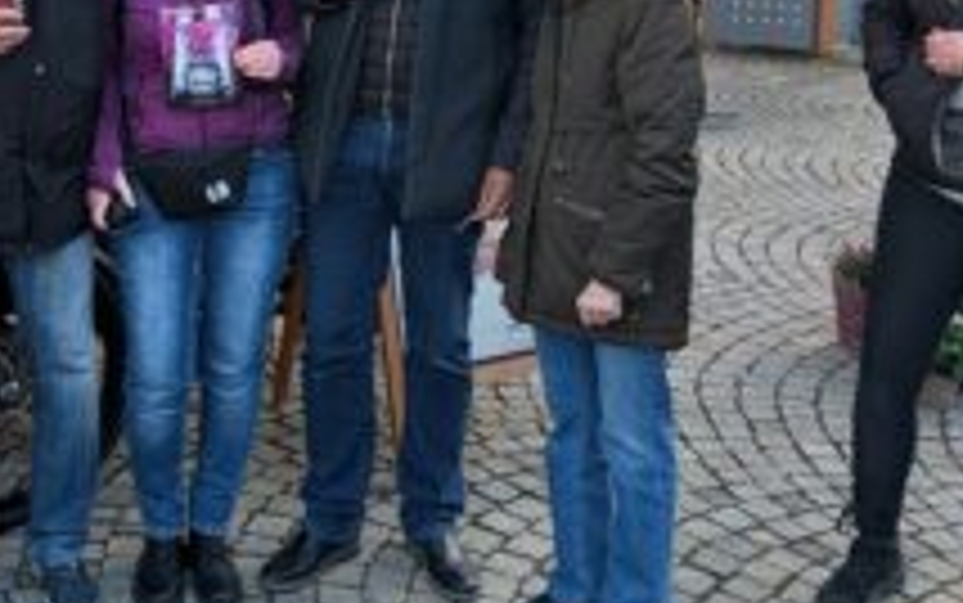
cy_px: 27
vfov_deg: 22.4
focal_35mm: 56
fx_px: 1470
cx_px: 225
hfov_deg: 35.4
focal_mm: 6.9
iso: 53
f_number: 1.68
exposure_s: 1/196
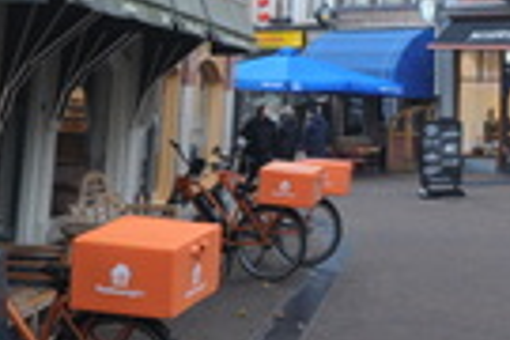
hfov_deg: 23.5
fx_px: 1162
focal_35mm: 82
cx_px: 533
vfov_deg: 15.4
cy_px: -162
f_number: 5
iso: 640
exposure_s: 1/30
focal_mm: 16
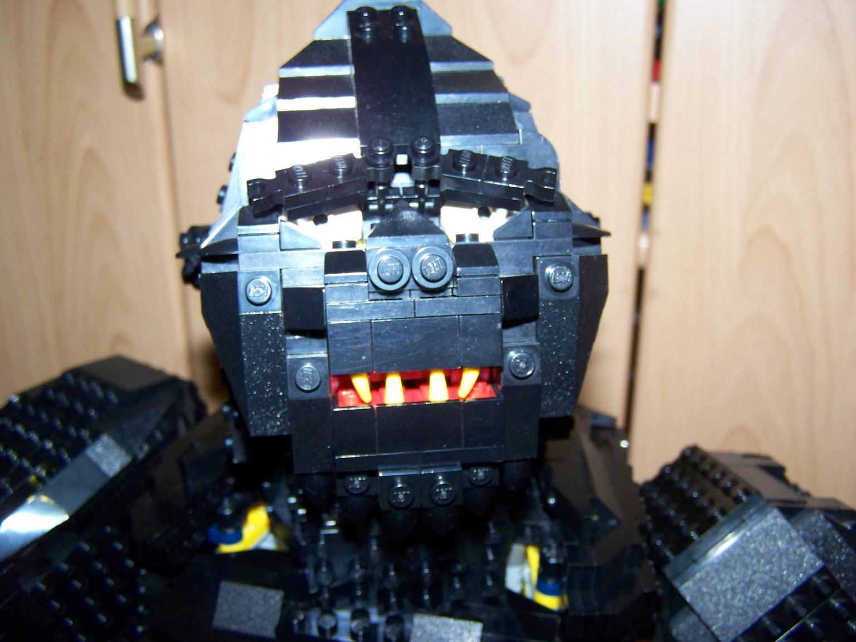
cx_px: 428
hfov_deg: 49.0
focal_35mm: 38
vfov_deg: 37.7
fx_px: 940
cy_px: 321
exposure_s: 1/30
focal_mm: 6.3
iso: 200
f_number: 2.8
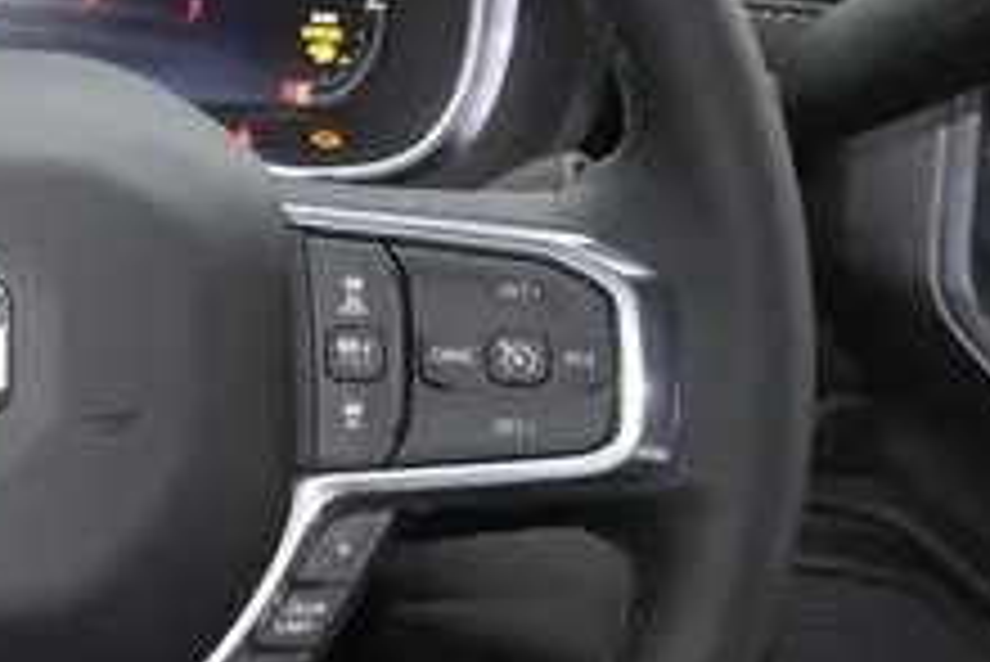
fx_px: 2999
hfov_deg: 18.0
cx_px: -135
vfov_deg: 12.6
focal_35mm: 109
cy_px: 313
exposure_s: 1/60
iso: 800
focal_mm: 18
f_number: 5
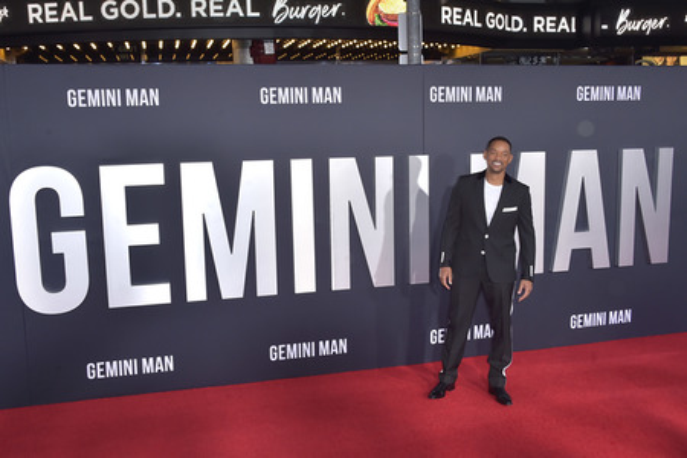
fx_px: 611
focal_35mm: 32
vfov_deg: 41.1
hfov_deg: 58.7
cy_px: 229
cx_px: 344
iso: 400
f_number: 7.1
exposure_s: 1/250
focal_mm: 32
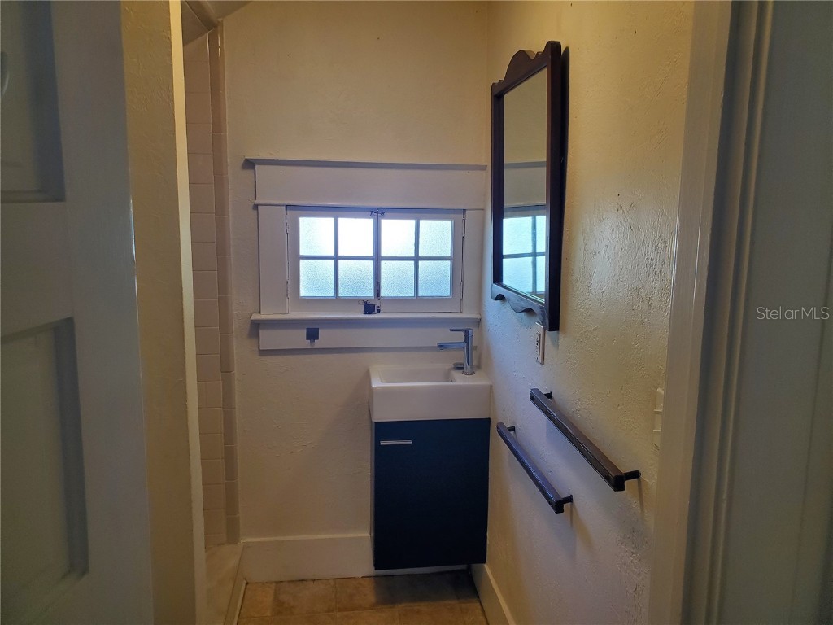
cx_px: 416
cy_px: 312
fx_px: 626
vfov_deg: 53.1
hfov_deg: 67.3
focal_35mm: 26
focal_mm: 4.3
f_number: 2.4
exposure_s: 1/120
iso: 100
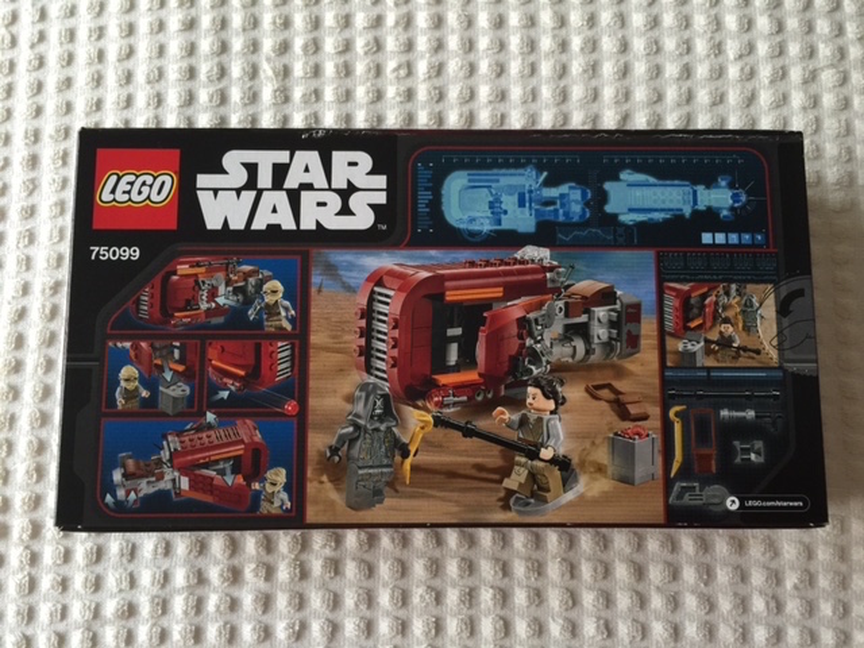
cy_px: 324
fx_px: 724
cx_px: 432
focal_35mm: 29
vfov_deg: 48.2
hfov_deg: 61.7
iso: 100
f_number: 2.2
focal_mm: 4.15
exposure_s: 1/17
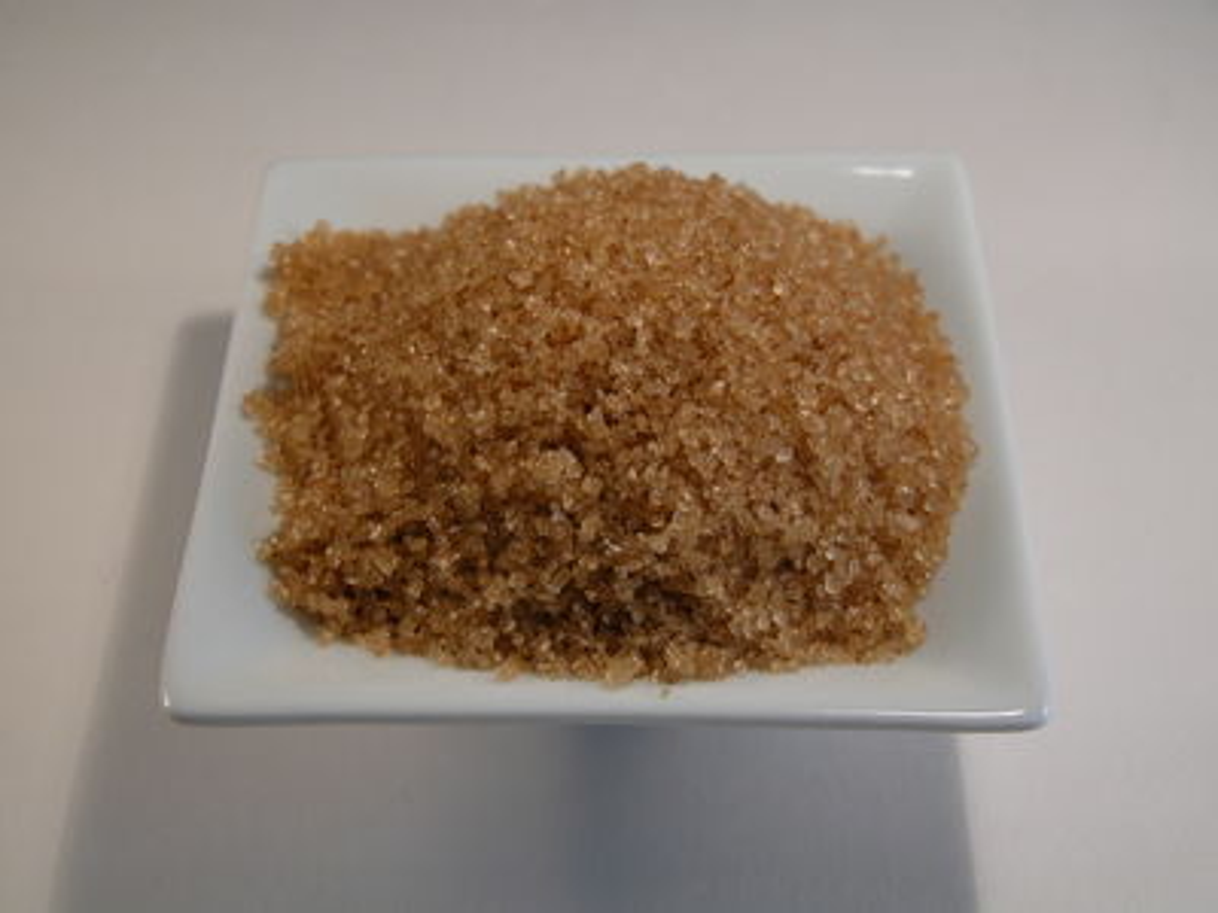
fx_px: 2041
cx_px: 609
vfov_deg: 25.2
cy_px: 456
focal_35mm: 58
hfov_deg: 33.2
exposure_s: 1/147
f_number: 3.9
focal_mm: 14.7
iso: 100
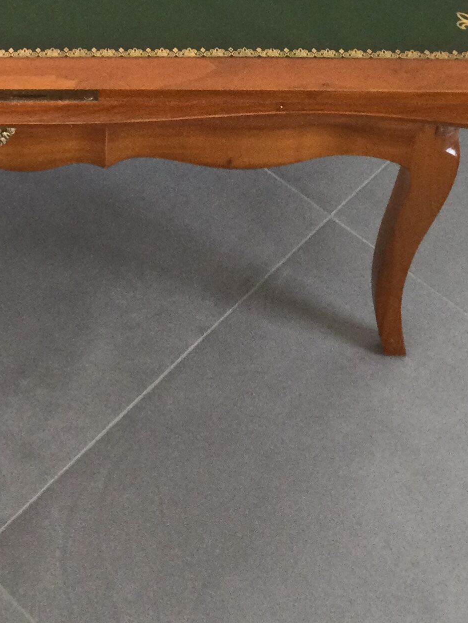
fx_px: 1460
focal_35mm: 81
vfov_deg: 22.4
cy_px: -107
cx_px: 18
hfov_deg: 17.8
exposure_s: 1/33
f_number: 2.4
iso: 125
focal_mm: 3.3
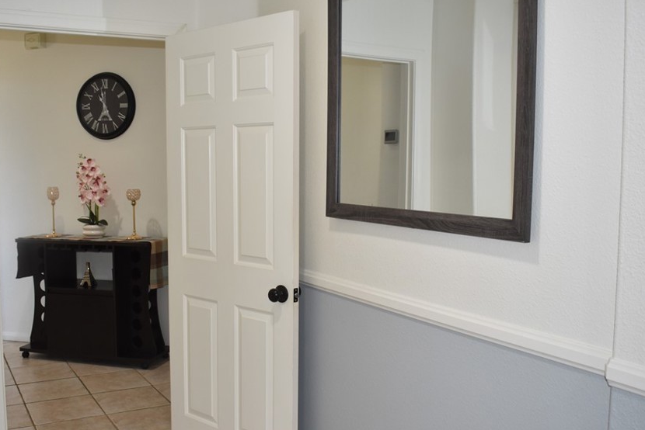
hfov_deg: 51.7
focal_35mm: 37
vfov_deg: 35.9
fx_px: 663
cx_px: 281
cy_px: 237
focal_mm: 20
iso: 800
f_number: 5
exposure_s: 1/100
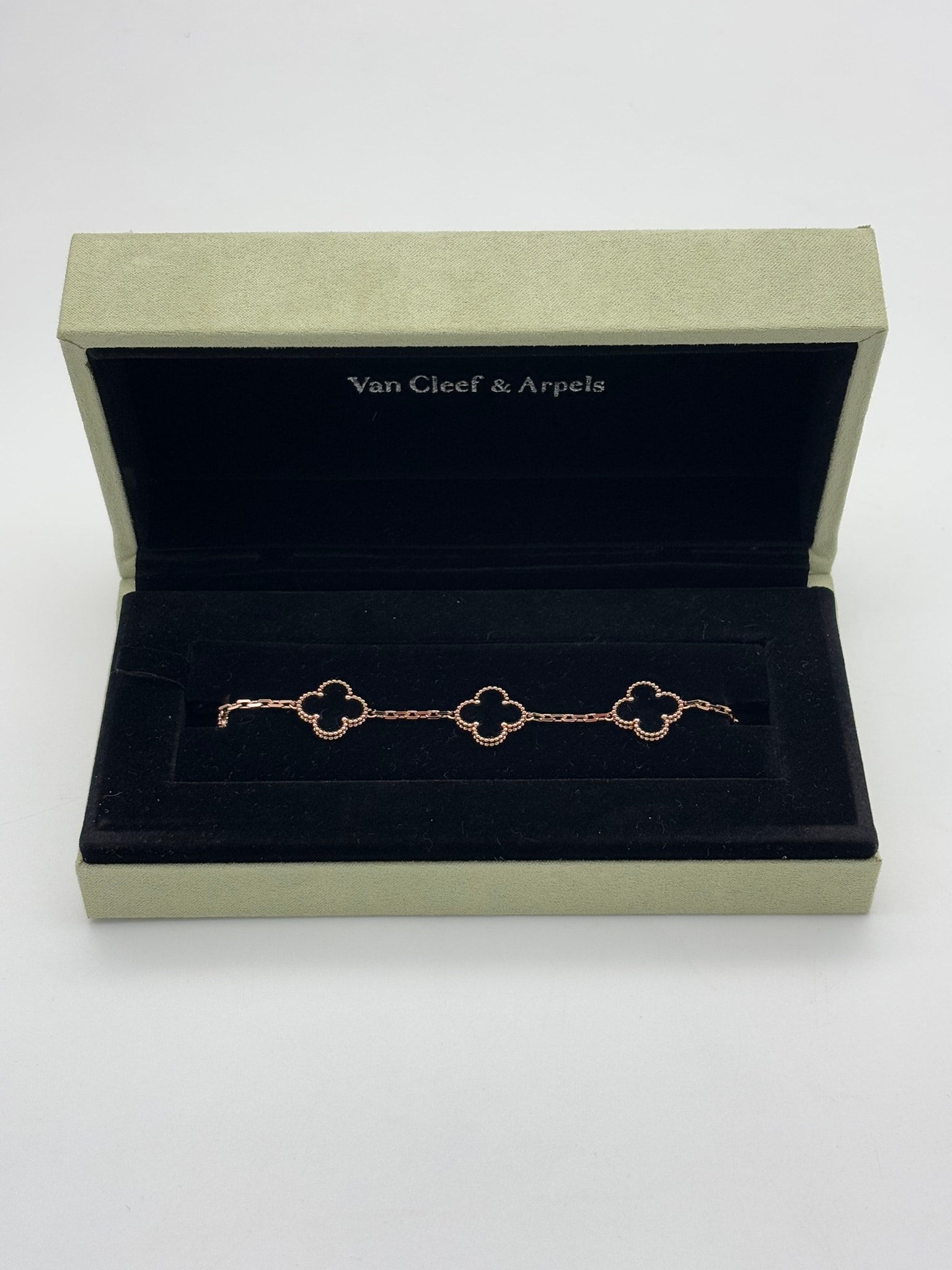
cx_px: 476
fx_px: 1907
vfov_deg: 36.8
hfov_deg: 28.0
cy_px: 635
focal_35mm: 52
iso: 32
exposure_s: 1/233
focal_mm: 5.96
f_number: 1.6
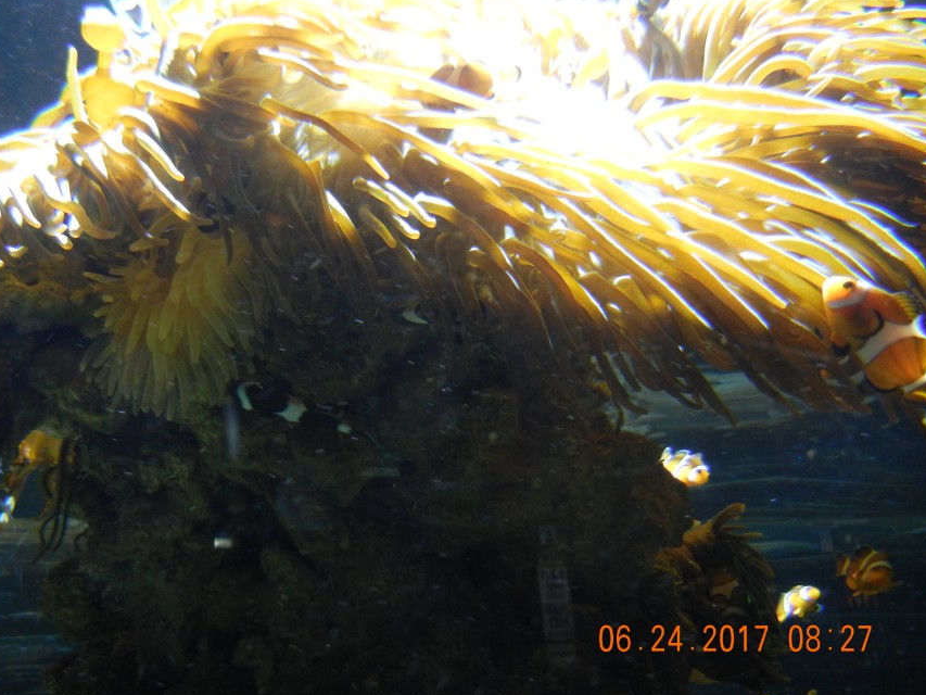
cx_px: 384
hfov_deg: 51.1
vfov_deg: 39.6
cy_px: 308
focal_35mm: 36
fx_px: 963
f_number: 3.5
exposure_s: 1/28.1
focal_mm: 5.4
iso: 400
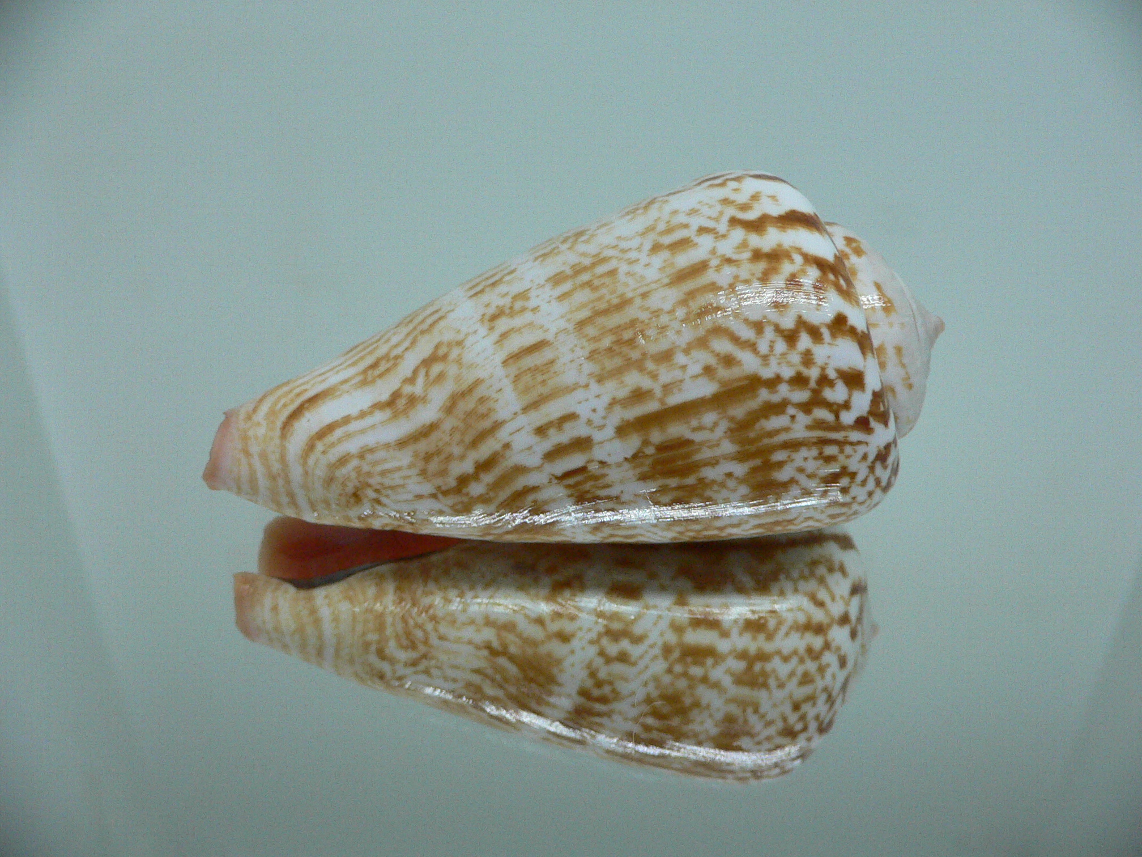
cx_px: 571
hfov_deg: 52.6
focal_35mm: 35
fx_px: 1155
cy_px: 428
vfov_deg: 40.7
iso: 200
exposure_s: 1/60
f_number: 2.8
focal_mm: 4.6
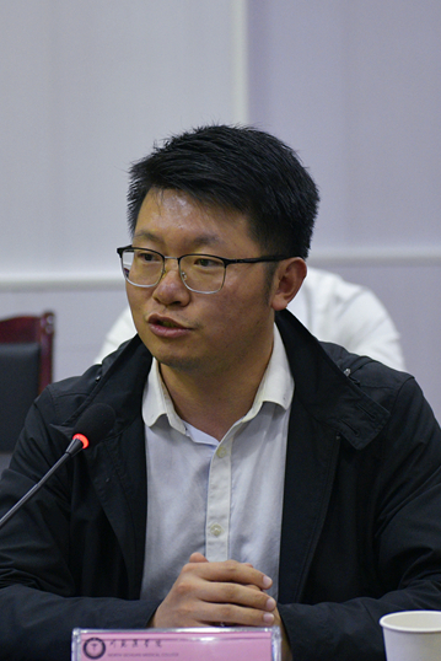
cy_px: 359
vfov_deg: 17.5
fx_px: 2148
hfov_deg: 11.7
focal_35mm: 117
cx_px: 251
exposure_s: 1/320
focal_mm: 70
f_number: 3.2
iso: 3200
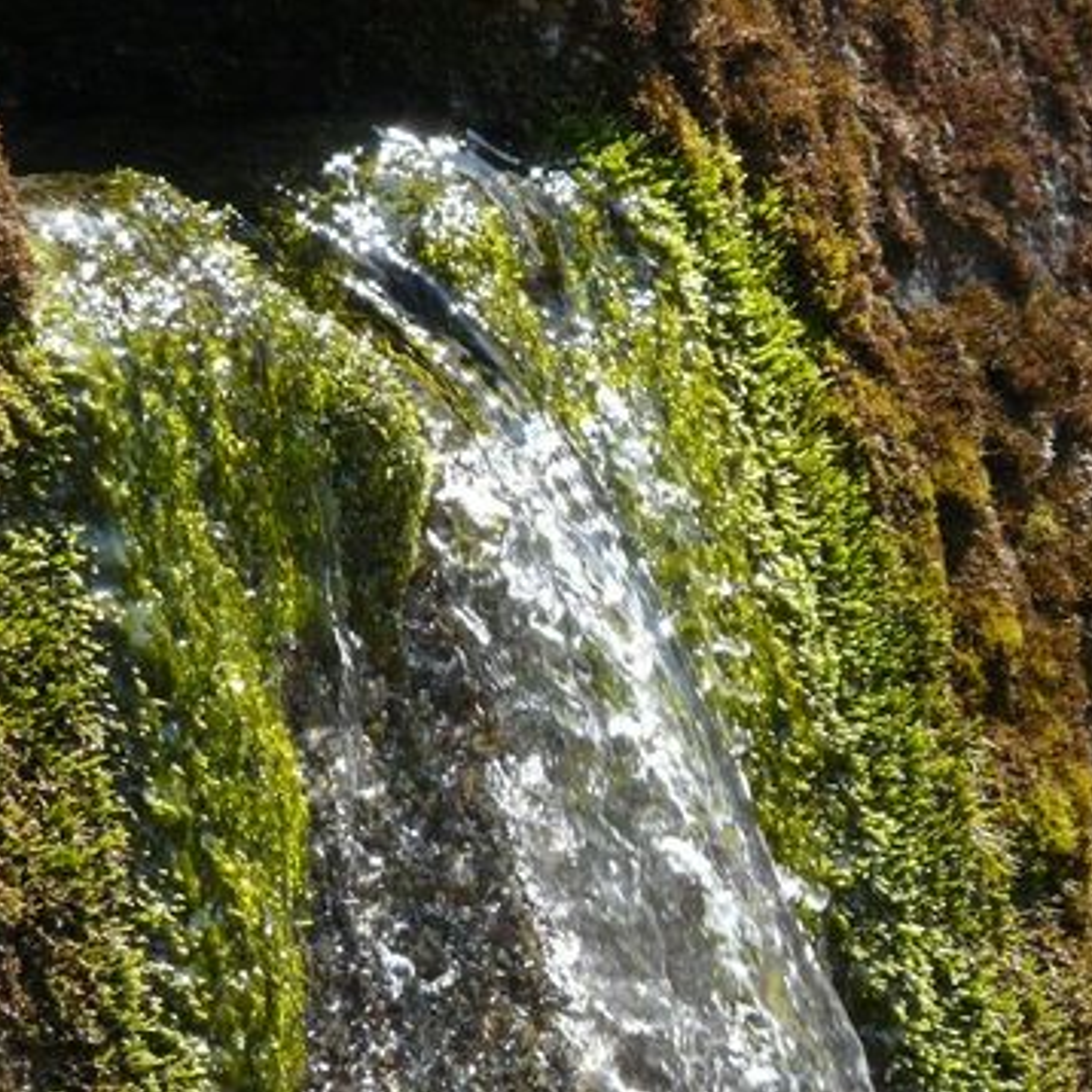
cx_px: 467
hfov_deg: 2.8
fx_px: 22342
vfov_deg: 2.8
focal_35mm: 626
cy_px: 546
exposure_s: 1/1000
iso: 500
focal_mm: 54.4
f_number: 3.6
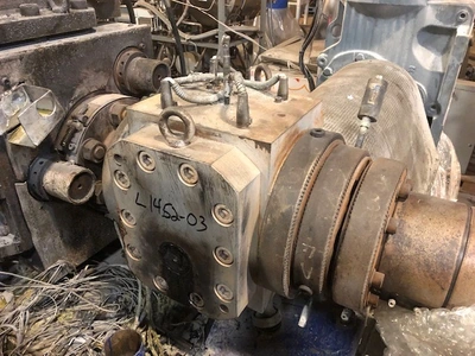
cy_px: 178
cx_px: 238
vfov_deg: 49.7
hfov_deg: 63.4
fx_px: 384
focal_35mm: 28
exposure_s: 1/5
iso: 80
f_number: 1.8
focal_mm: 4
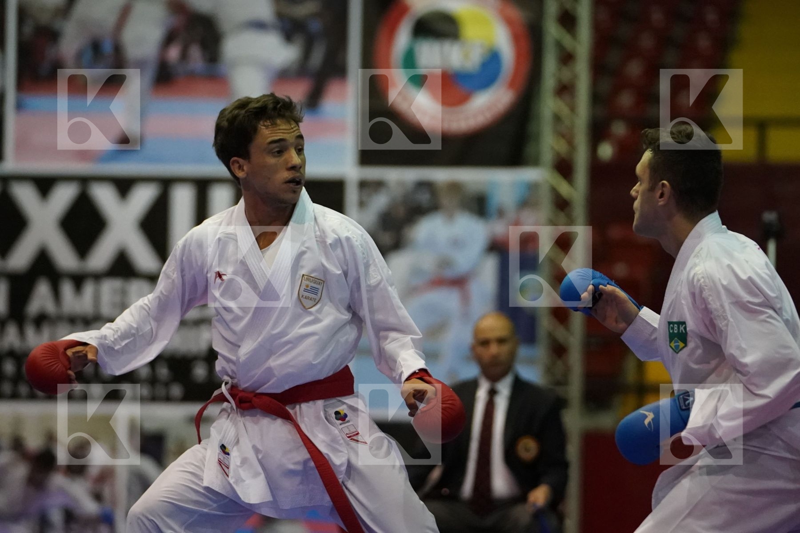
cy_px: 266
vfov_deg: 6.5
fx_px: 4666
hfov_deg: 9.8
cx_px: 400
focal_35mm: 210
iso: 6400
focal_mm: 140
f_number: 2.8
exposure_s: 1/800
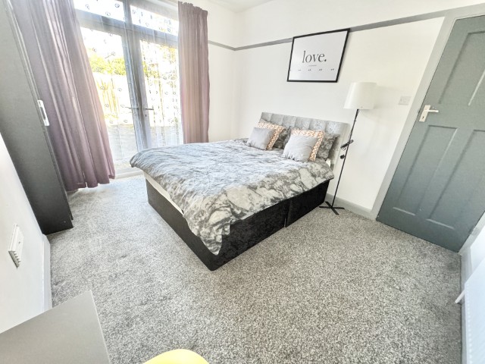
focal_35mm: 14
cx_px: 242
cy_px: 182
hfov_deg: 102.1
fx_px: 196
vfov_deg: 85.7
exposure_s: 1/63
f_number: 2.2
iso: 320
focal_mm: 2.22
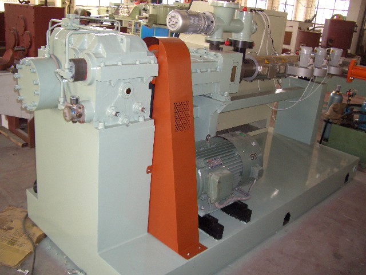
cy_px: 138
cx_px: 183
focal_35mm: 35
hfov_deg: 52.6
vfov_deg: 40.7
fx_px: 370
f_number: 2.6
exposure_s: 1/60
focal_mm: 5.8
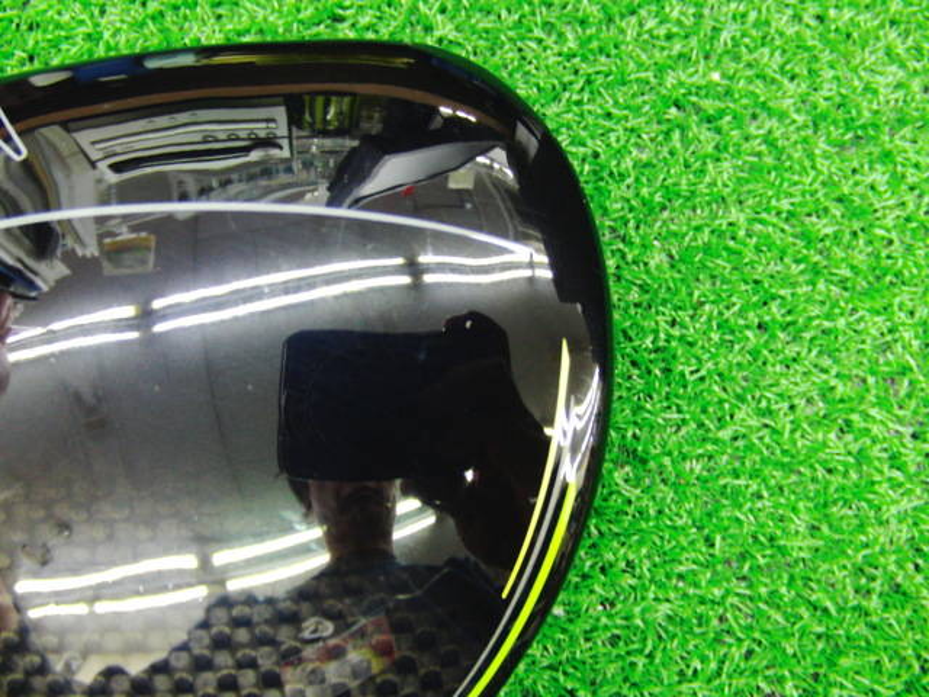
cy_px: 348
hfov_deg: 50.1
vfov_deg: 38.7
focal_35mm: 37
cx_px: 464
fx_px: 993
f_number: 3.6
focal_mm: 6.42
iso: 400
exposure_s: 1/13
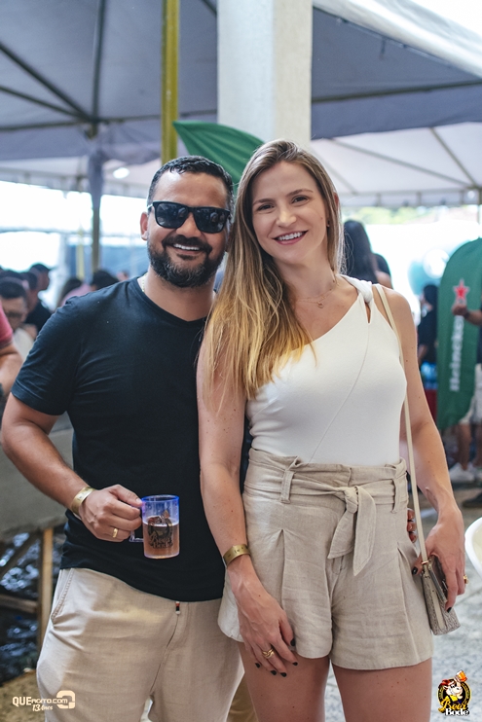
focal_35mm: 52
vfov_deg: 37.8
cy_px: 361
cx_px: 241
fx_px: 1054
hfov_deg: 25.8
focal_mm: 35
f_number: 2.5
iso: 2000
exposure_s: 1/800
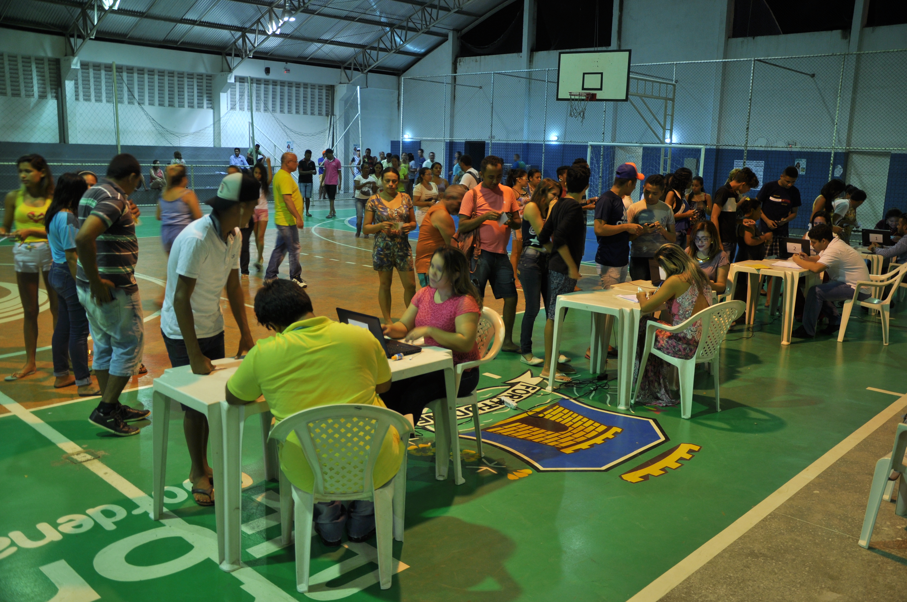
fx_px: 793
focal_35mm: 32
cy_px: 301
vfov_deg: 41.6
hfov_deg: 59.6
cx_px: 454
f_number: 3.8
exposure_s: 1/13
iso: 200
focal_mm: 21
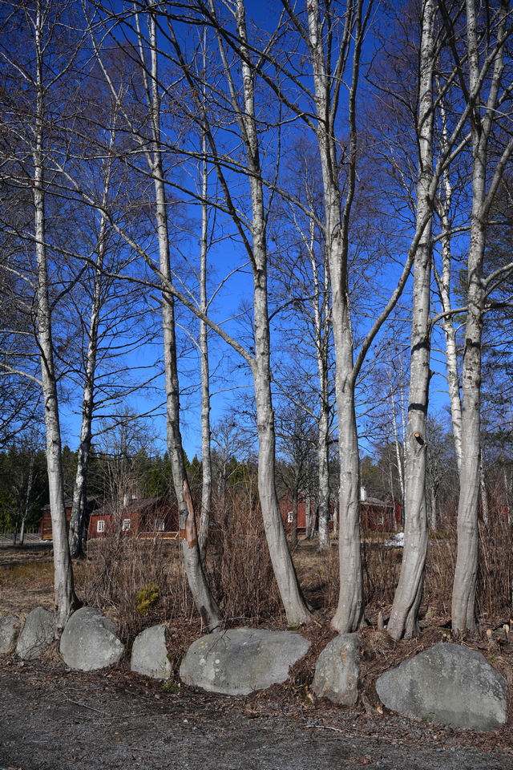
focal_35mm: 32
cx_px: 256
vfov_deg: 59.5
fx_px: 673
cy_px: 385
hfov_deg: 41.7
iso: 100
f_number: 8
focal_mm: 31.5
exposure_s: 1/320
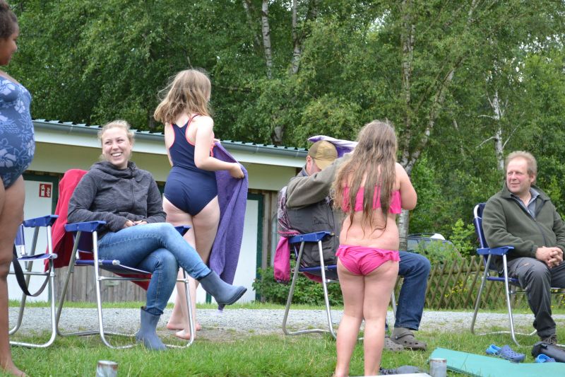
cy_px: 188
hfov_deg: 24.6
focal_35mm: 82
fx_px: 1294
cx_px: 282
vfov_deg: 16.5
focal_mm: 55
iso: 1100
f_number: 5.6
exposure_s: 1/500
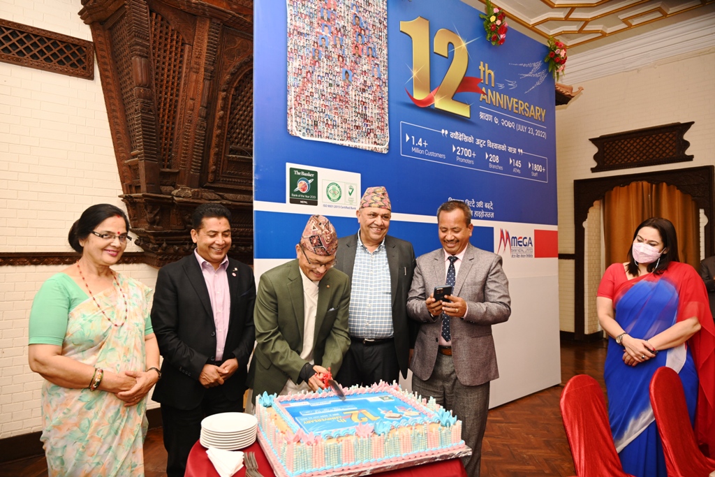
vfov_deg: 53.1
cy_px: 238
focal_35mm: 24
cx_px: 358
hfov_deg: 73.7
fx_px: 477
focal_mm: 24
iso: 800
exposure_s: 1/160
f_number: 4
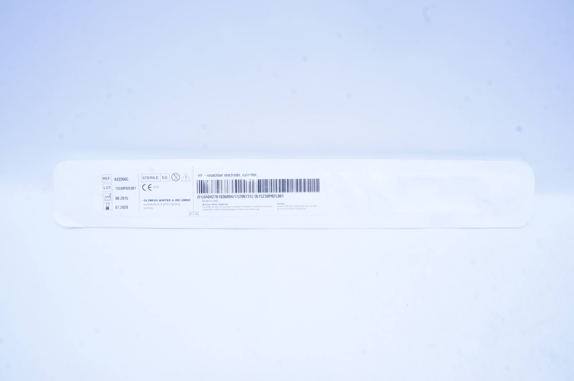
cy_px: 190
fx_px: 430
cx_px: 287
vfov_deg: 47.8
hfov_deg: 67.4
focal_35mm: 27
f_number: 16
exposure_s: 1/10
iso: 400
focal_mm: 18
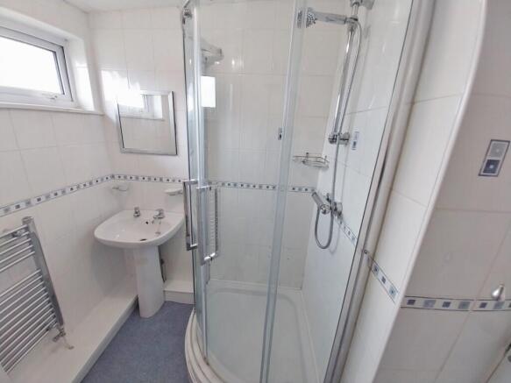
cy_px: 192
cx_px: 256
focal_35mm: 13
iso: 80
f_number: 2.2
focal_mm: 1.13
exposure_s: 1/50.1
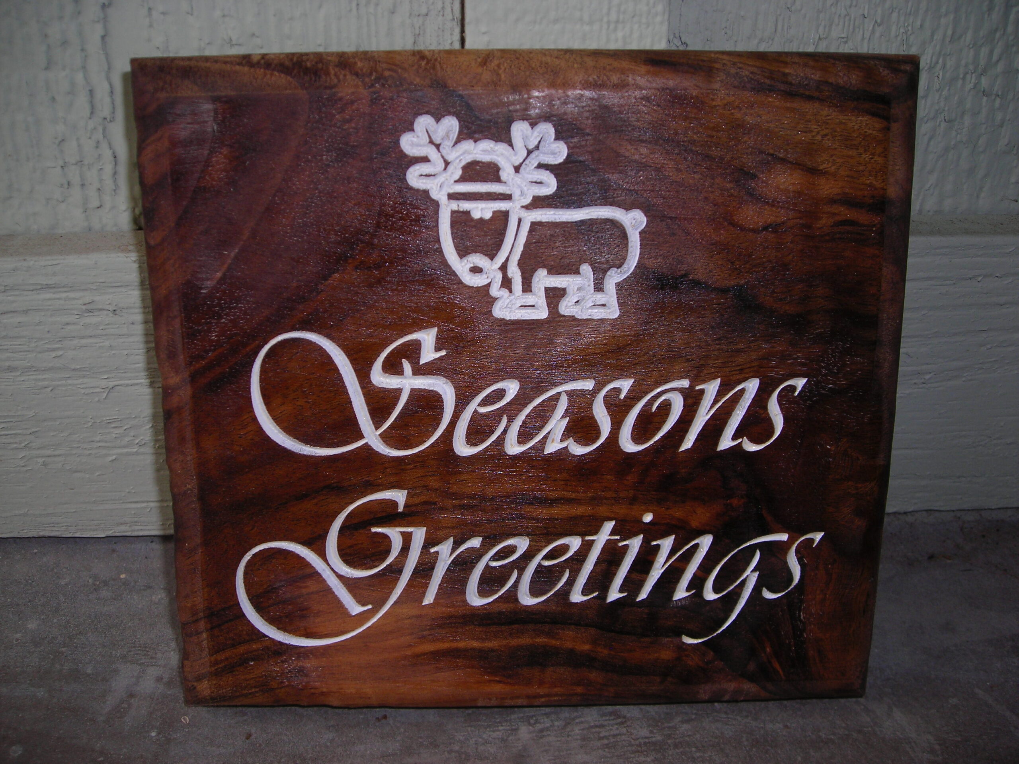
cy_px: 382
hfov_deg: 49.0
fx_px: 1119
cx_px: 510
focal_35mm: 38
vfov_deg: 37.7
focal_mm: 6.3
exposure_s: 1/60.1
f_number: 3.2
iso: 50
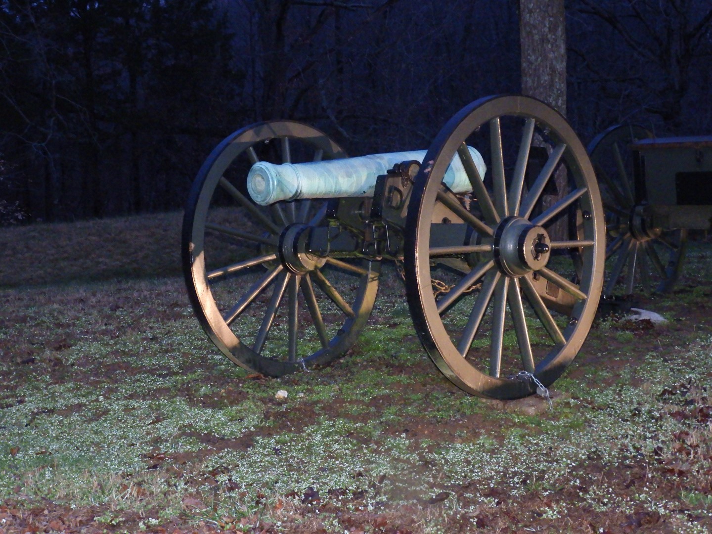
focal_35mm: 65
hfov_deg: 29.8
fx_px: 1337
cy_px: 267
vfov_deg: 22.6
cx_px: 356
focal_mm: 11.6
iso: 1600
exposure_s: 1/30
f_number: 4.2
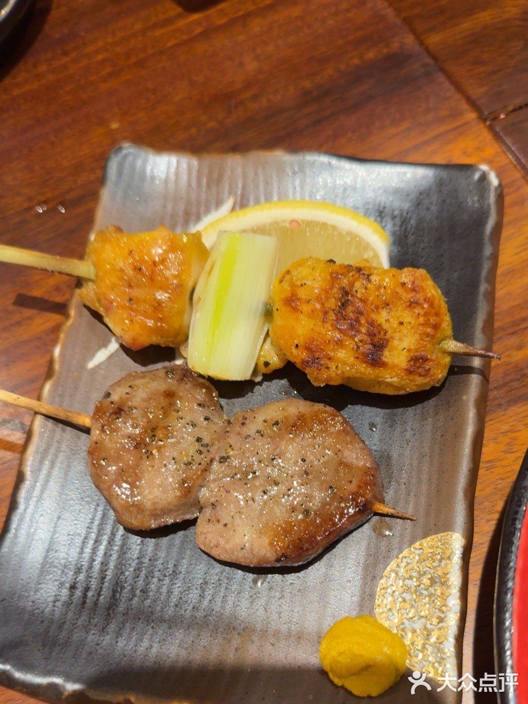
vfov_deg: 71.6
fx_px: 488
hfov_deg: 56.8
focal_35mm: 24
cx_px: 264
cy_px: 352
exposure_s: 1/50
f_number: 1.78
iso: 250
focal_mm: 6.76
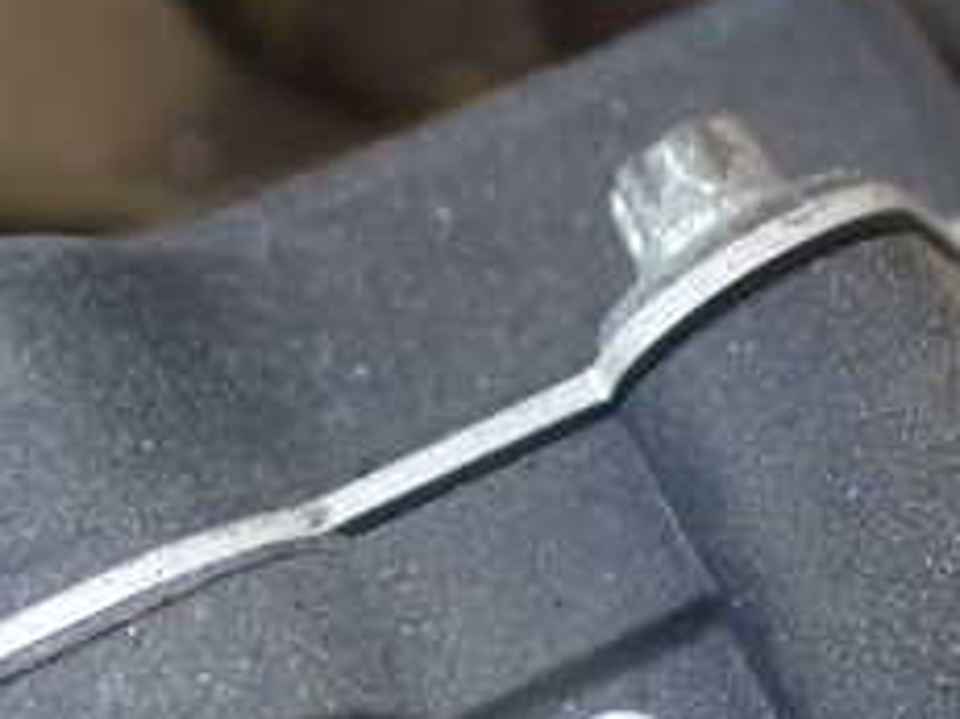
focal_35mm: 78
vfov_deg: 17.9
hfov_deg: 25.0
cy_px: 877
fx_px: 2162
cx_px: 378
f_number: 2.3
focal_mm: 5.4
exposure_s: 1/125
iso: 640
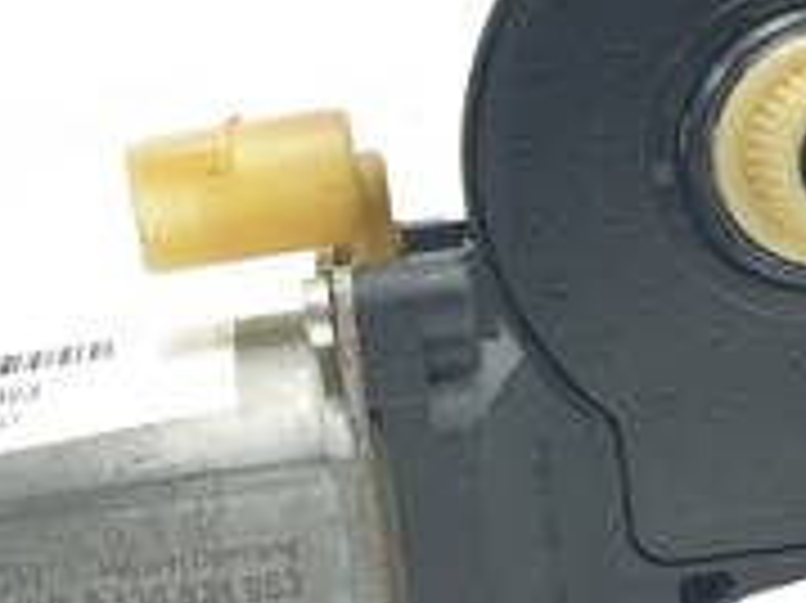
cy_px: 270
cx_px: 351
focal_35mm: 58
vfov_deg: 25.2
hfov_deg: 33.2
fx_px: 1350
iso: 50
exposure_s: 1/100
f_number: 2.4
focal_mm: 4.3
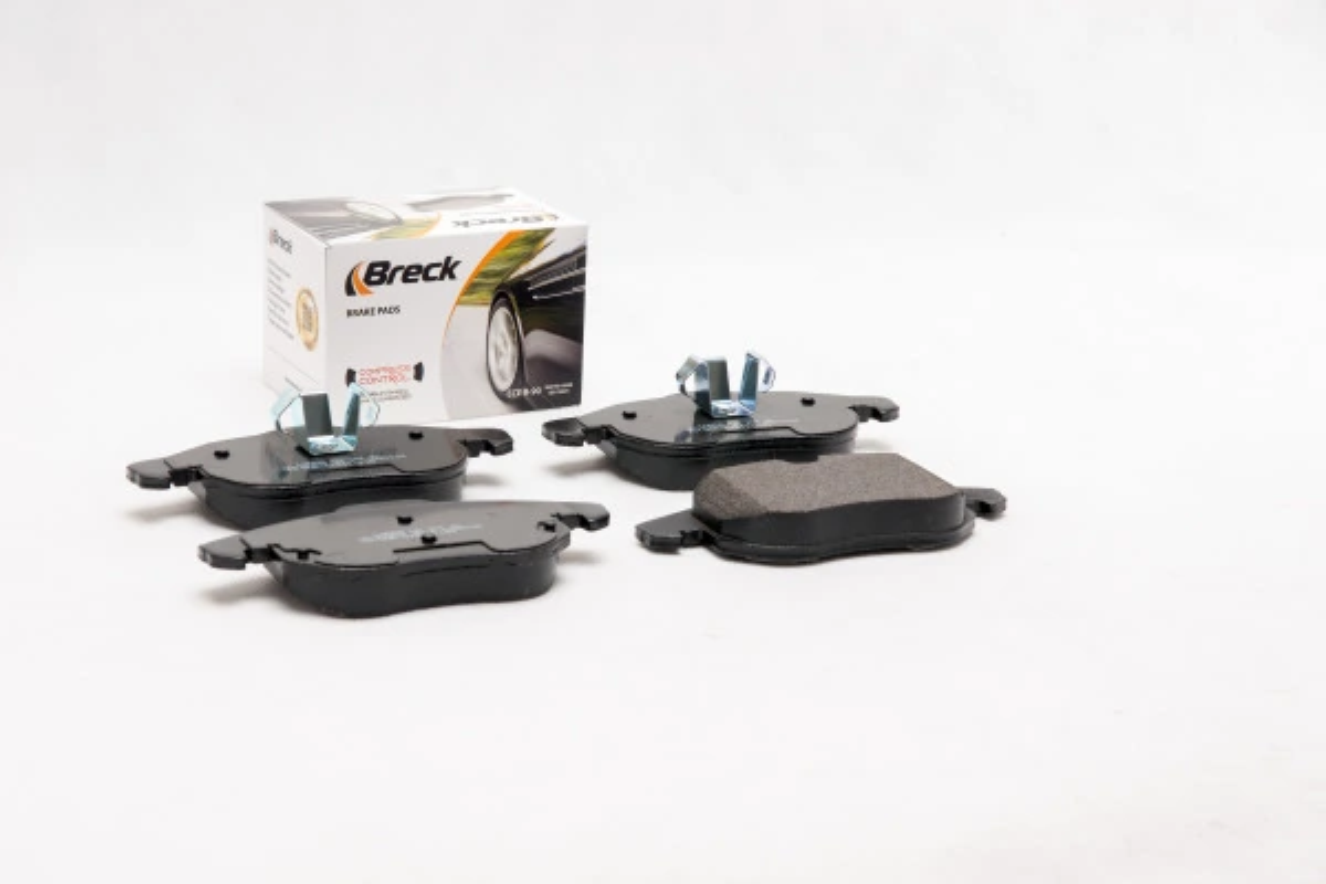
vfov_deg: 15.2
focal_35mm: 90
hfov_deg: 22.6
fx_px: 3315
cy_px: 442
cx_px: 663
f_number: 11
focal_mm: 60
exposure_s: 1/200
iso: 100
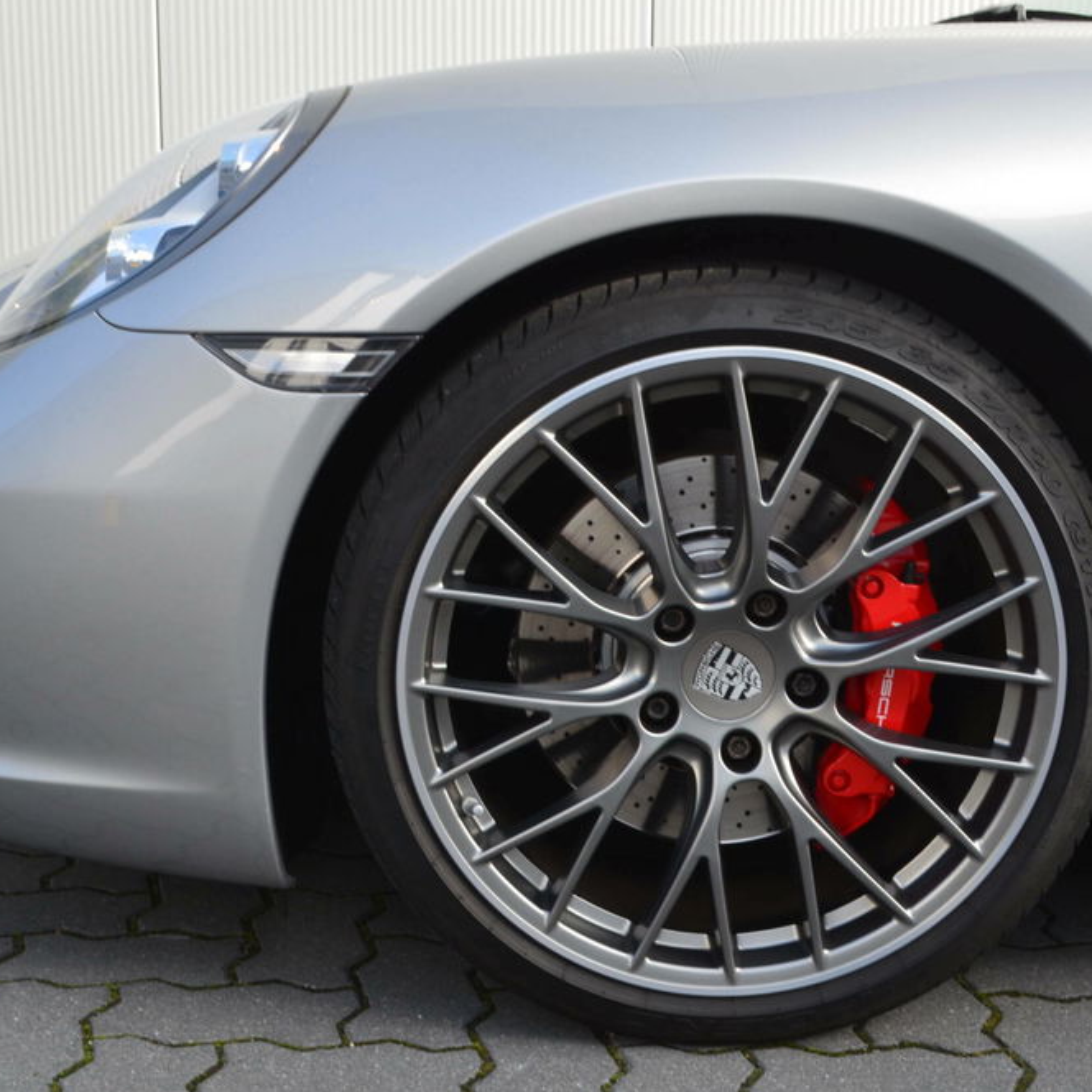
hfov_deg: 33.3
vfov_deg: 33.4
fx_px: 1820
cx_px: 474
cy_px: 538
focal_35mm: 51
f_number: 10
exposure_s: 1/60
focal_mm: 26
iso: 220
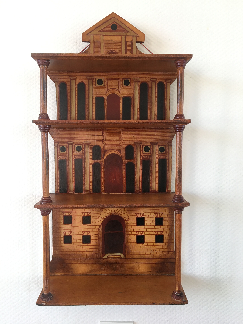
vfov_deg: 61.7
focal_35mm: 29
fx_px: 271
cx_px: 122
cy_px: 162
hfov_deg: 48.2
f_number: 2.2
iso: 32
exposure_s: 1/33
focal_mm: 4.15
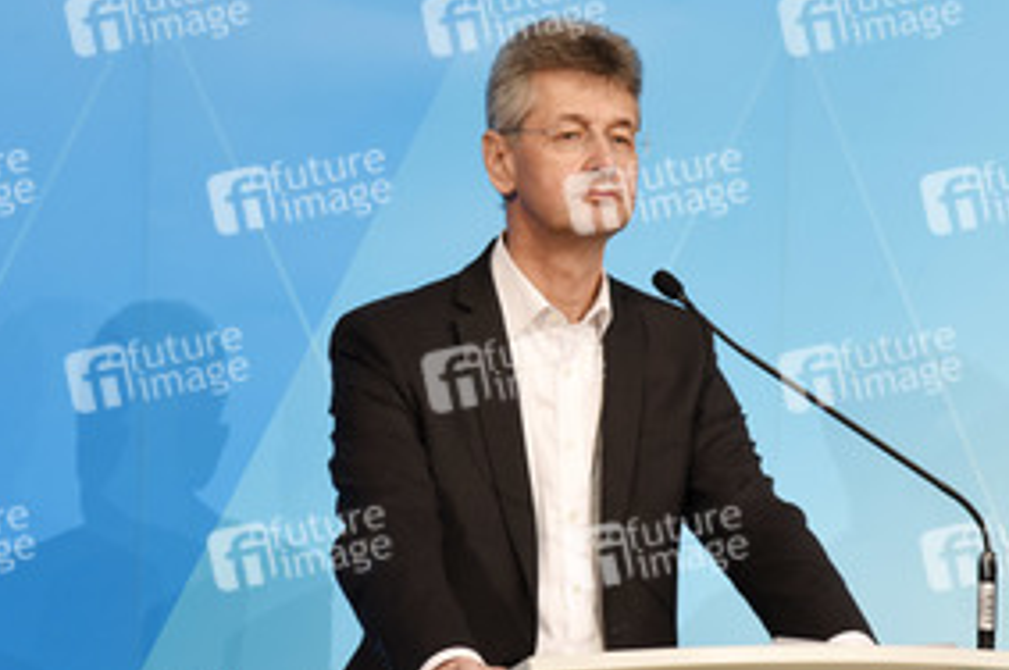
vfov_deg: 7.2
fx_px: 5347
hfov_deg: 10.8
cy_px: 460
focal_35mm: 191
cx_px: 562
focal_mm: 120
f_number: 6.3
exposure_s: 1/60
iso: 1600
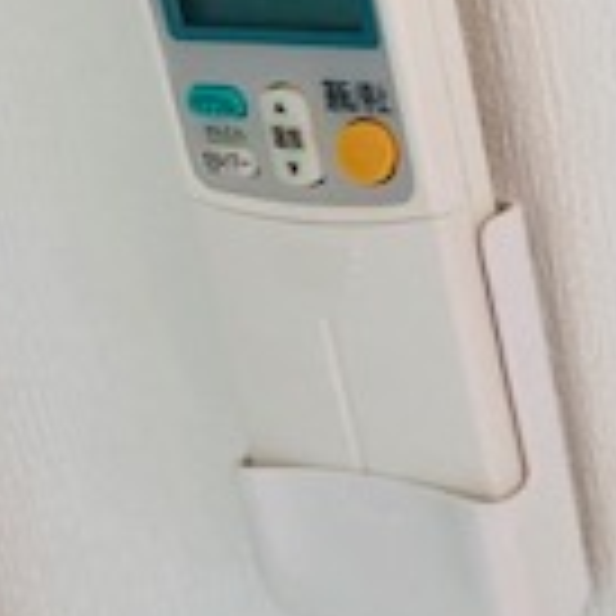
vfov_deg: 14.9
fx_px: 2335
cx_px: 1165
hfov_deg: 13.3
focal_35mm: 116
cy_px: 535
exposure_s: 1/50
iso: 32
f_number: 1.8
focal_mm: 3.99
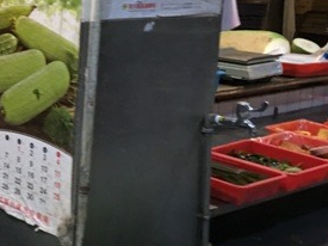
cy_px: 92
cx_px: -31
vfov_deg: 19.3
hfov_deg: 24.0
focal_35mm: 76
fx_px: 720
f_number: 2.2
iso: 64
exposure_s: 1/15
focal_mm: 4.15
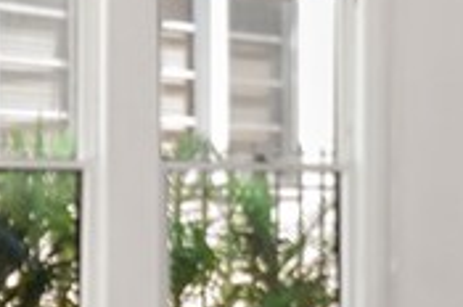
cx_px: 519
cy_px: 187
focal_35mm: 88
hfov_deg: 21.8
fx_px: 1130
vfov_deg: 15.5
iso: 320
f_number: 5.6
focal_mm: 10
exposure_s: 1/100
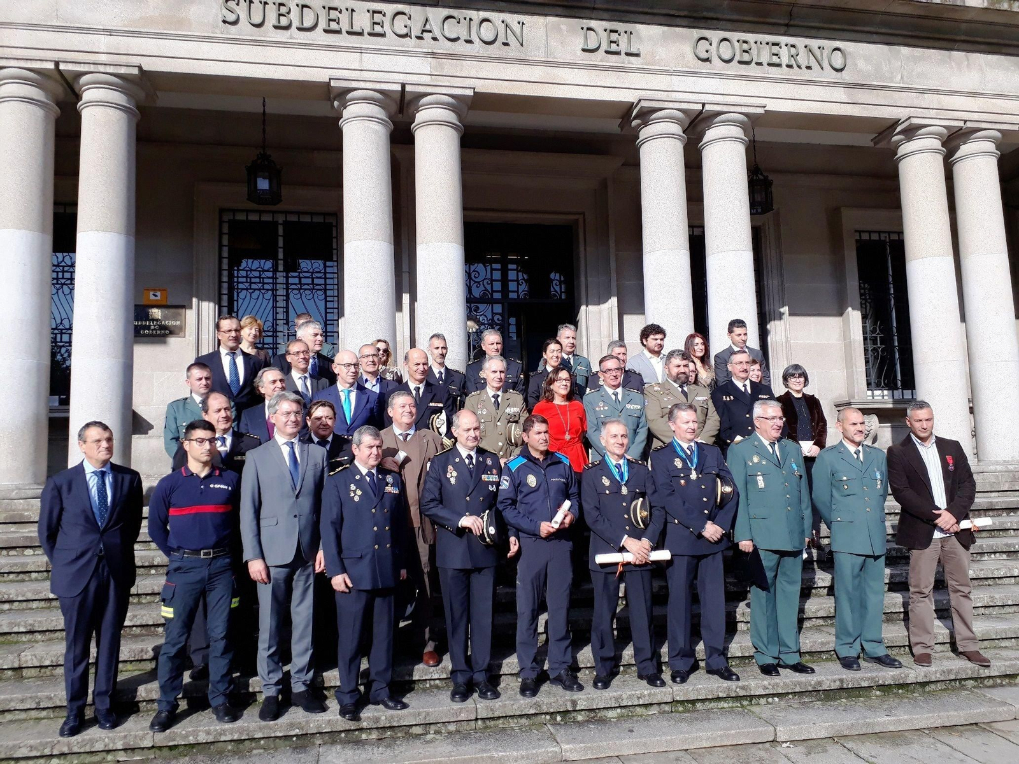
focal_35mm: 27
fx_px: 795
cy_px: 382
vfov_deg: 51.4
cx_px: 510
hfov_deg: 65.3
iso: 40
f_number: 1.9
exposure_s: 1/1205
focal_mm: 3.6
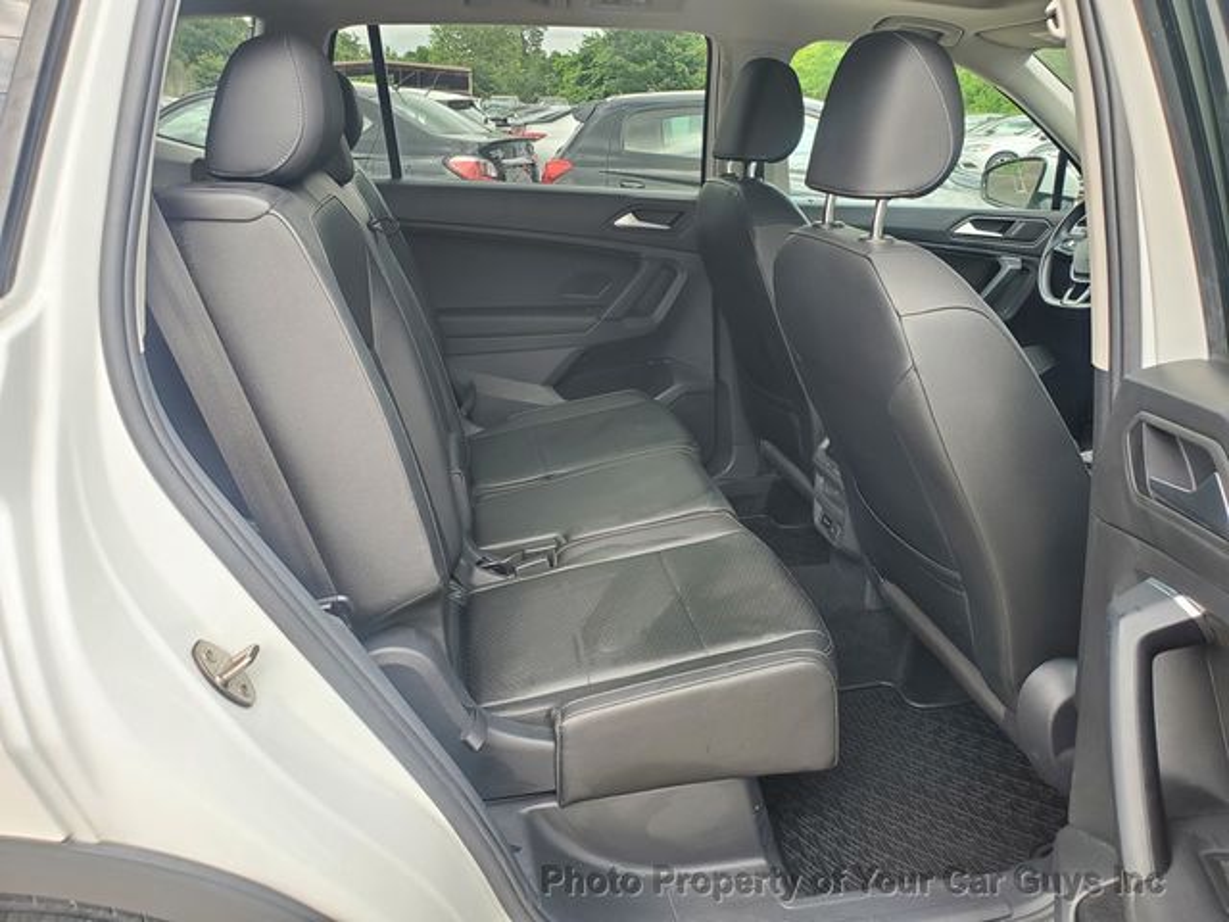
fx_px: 923
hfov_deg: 67.3
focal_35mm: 26
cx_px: 614
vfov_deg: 53.1
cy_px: 461
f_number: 2.4
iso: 64
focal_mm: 4.3
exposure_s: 1/120
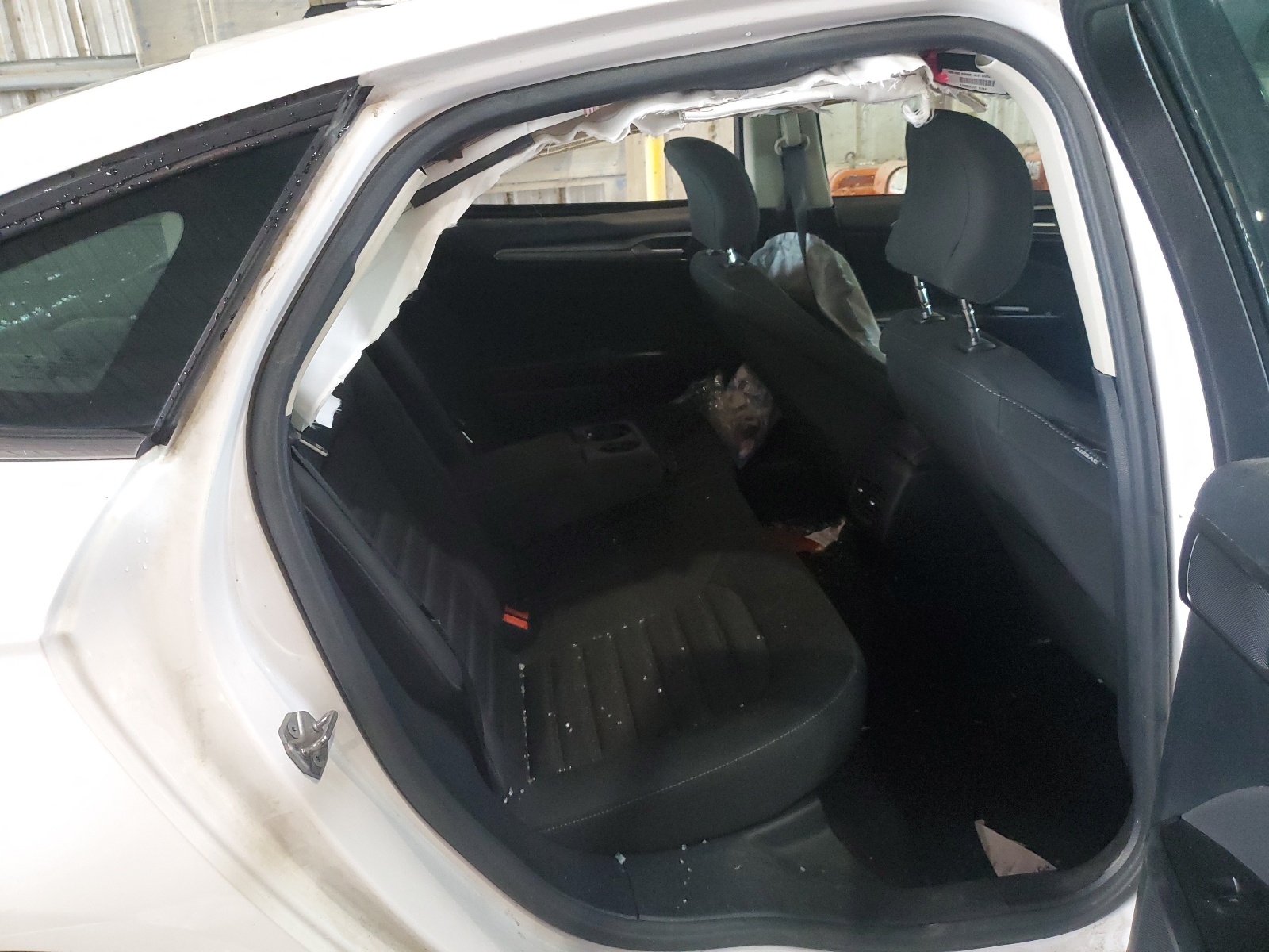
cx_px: 634
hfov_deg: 67.3
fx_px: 953
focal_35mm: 26
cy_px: 476
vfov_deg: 53.1
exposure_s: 1/60.2
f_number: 1.5
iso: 388
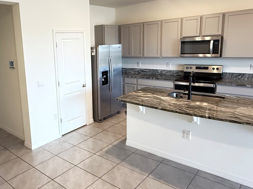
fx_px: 212
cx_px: 69
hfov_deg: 59.0
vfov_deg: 48.1
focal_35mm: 29
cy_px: 82
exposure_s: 1/60
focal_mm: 2.22
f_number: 2.2
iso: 640
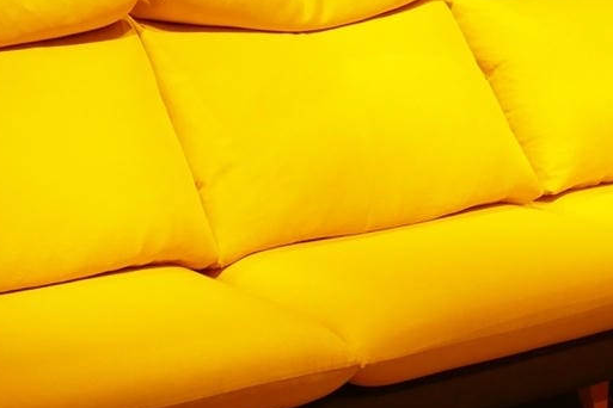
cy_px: 195
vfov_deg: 14.3
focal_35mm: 96
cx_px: 318
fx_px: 1635
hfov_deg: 21.2
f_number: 5
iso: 400
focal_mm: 20
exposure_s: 1/60
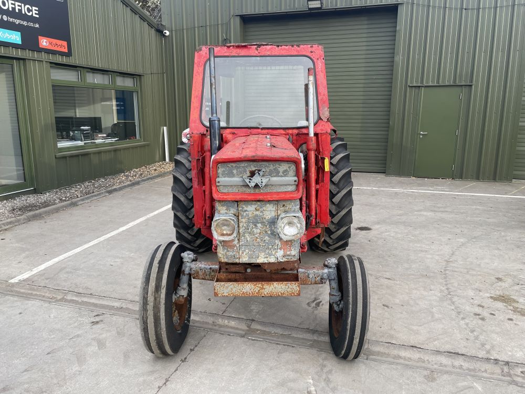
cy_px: 197
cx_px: 262
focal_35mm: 26
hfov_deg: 67.3
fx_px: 394
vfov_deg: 53.1
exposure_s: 1/190
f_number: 1.6
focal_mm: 4.2
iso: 32
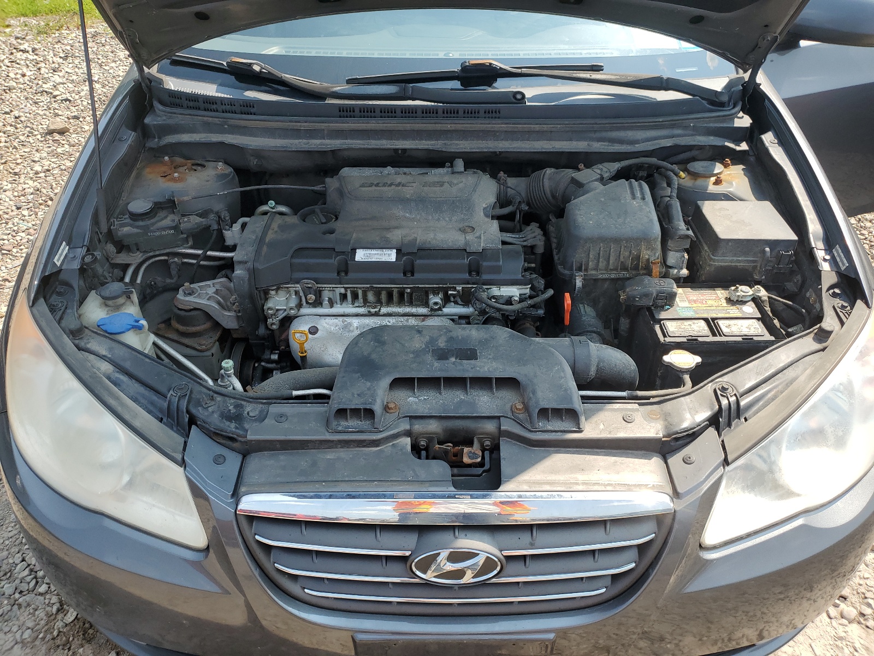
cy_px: 328
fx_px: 656
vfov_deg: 53.1
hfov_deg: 67.3
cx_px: 437
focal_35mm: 26
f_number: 1.5
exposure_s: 1/1111
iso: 50
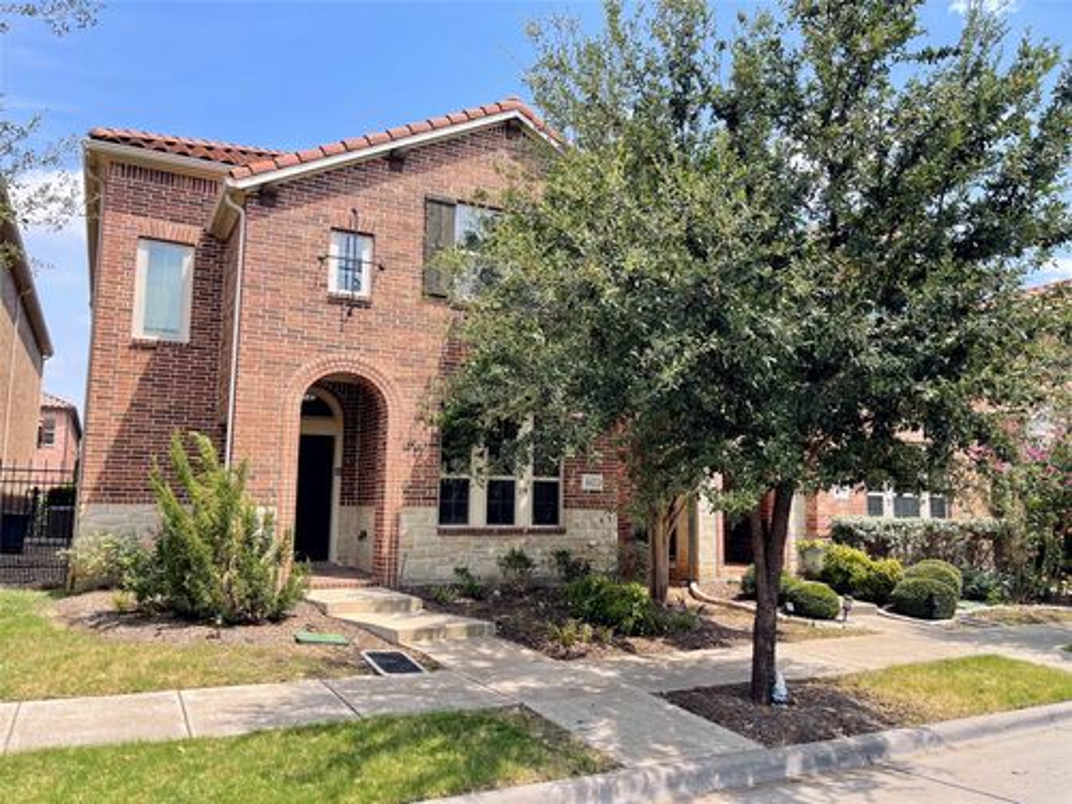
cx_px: 536
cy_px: 402
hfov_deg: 69.4
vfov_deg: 54.9
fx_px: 774
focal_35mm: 25
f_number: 1.6
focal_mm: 5.1
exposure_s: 1/1883
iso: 32
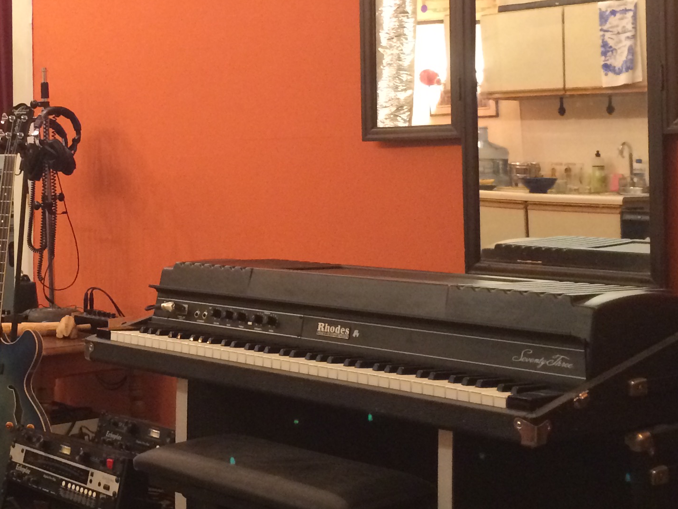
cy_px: 138
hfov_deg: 28.5
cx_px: 103
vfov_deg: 22.1
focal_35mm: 66
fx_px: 1293
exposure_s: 1/20
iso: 250
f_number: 2.2
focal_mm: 4.15
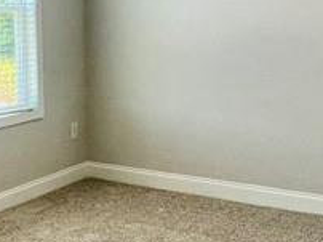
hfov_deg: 29.0
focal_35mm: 66
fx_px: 615
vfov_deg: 22.2
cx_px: 82
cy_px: 96
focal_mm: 1.57
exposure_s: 1/99
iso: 80
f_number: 1.8
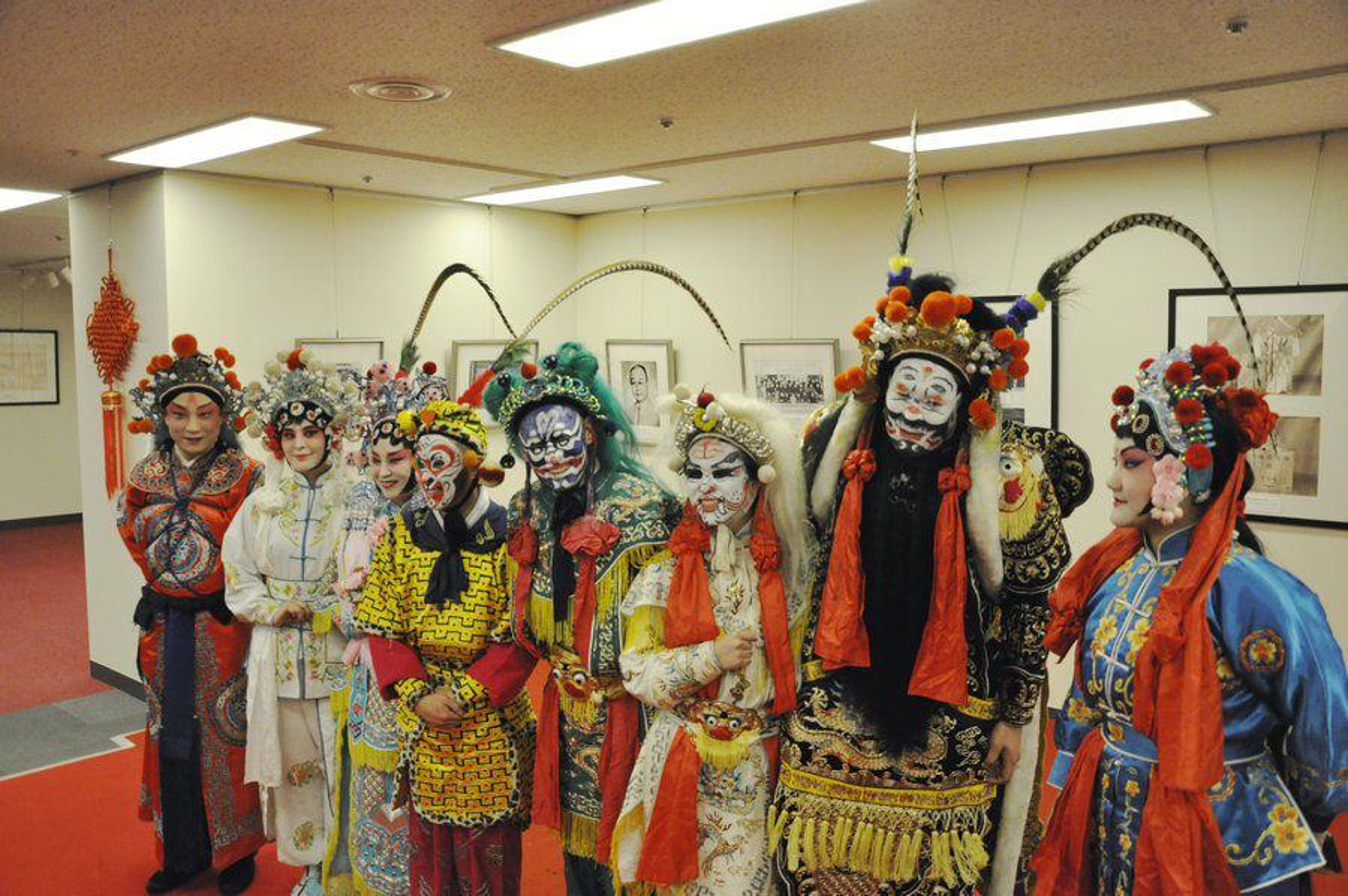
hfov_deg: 59.5
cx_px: 674
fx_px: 1178
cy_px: 448
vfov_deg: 41.6
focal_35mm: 32
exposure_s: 1/250
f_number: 4
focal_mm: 21
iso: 1250
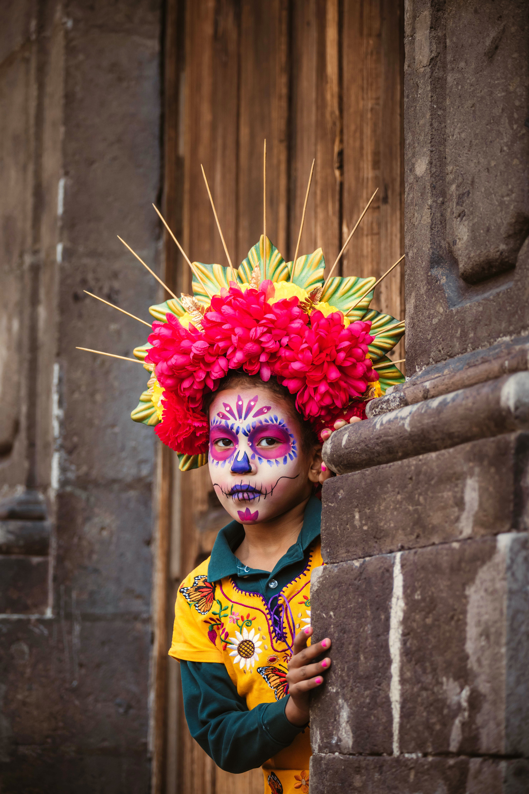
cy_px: 397
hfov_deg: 11.4
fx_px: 2645
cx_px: 264
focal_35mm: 120
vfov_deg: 17.1
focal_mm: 120
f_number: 5
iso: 500
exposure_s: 1/400
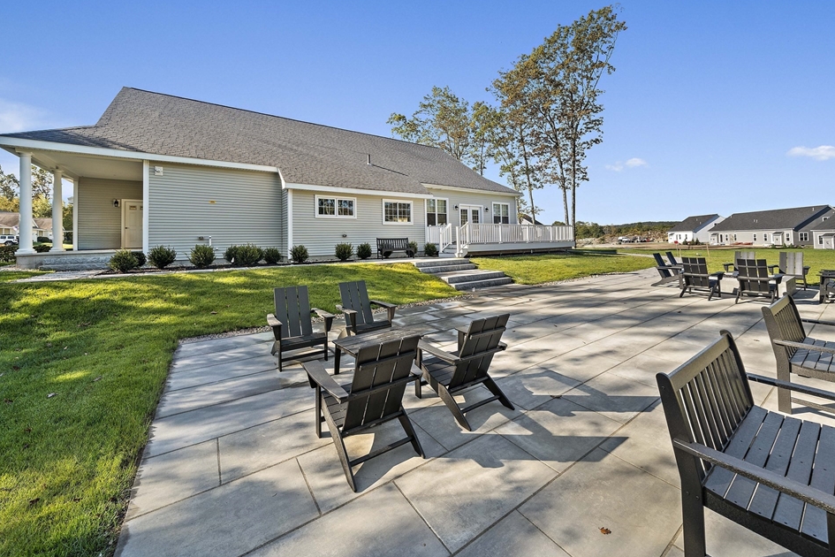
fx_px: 302
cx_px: 436
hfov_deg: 108.3
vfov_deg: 85.3
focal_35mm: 13
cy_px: 259
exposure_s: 1/100
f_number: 8
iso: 320
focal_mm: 12
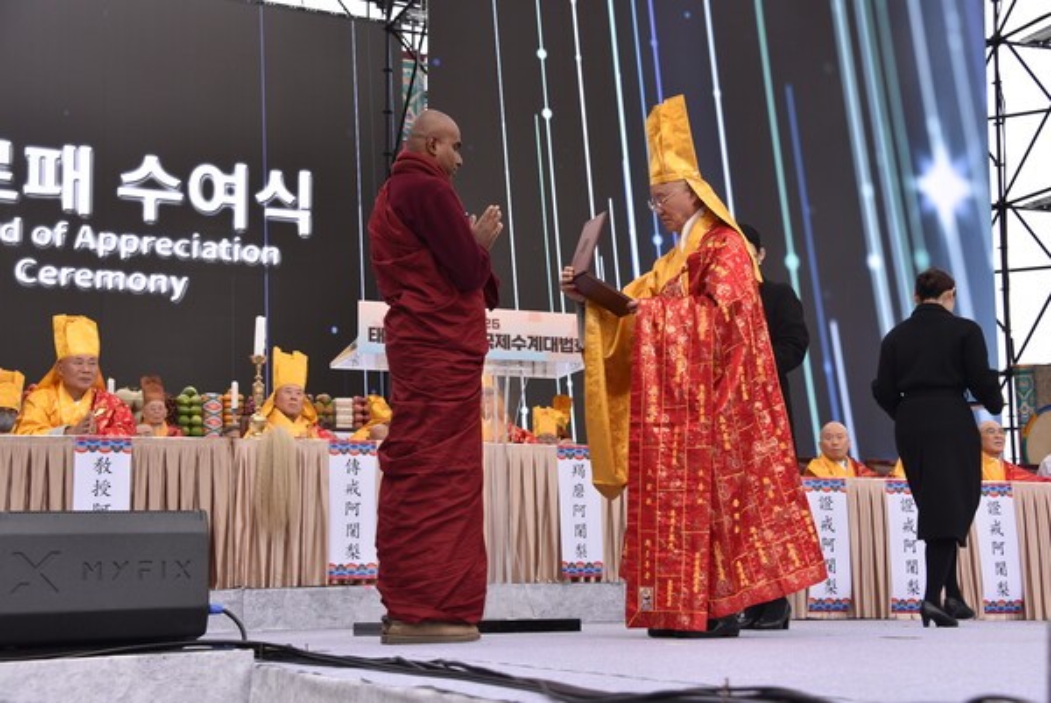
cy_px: 352
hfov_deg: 36.2
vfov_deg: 24.7
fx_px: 1607
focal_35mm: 55
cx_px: 526
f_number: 7.1
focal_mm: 55
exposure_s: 1/200
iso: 400
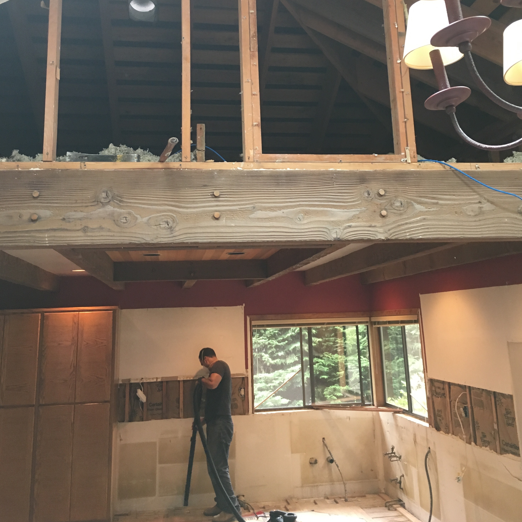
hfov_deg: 47.2
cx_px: 258
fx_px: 597
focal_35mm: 35
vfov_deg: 46.4
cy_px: 172
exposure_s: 1/30
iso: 125
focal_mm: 4.15
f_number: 2.2
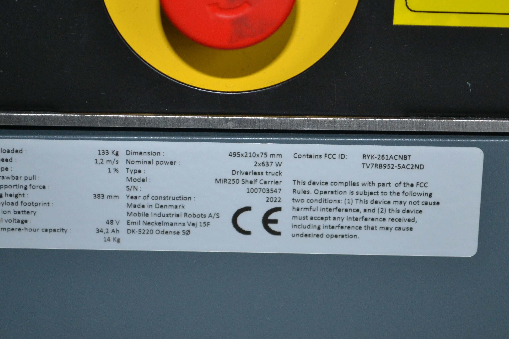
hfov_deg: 17.8
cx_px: 247
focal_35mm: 115
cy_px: 160
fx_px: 1622
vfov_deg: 11.9
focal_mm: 55
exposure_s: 1/60
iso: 1000
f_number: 5.6
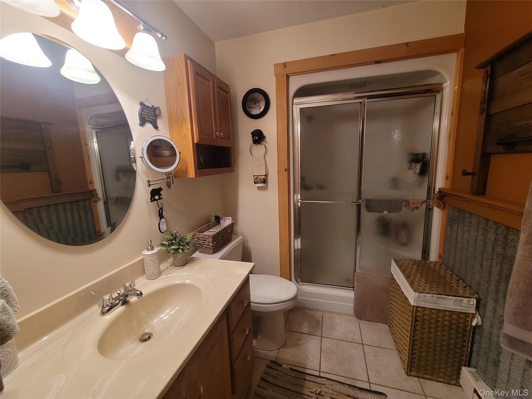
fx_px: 200
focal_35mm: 13
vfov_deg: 89.9
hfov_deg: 106.2
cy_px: 200
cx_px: 266
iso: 400
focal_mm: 2.2
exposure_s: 1/60
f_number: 2.2
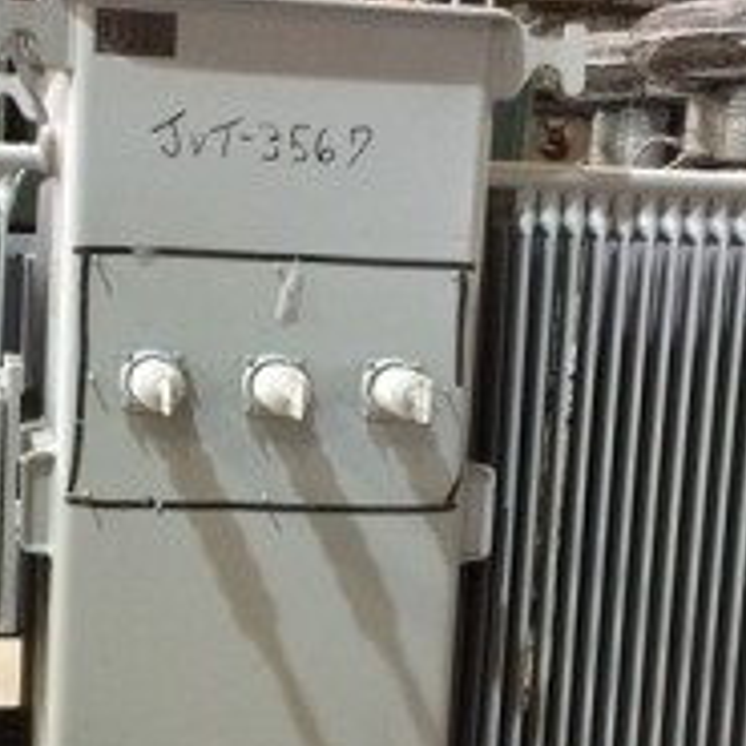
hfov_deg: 27.5
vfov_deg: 27.6
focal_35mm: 62
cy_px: 480
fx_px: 1512
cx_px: 218
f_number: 2.2
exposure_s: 1/17
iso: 320
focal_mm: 4.15
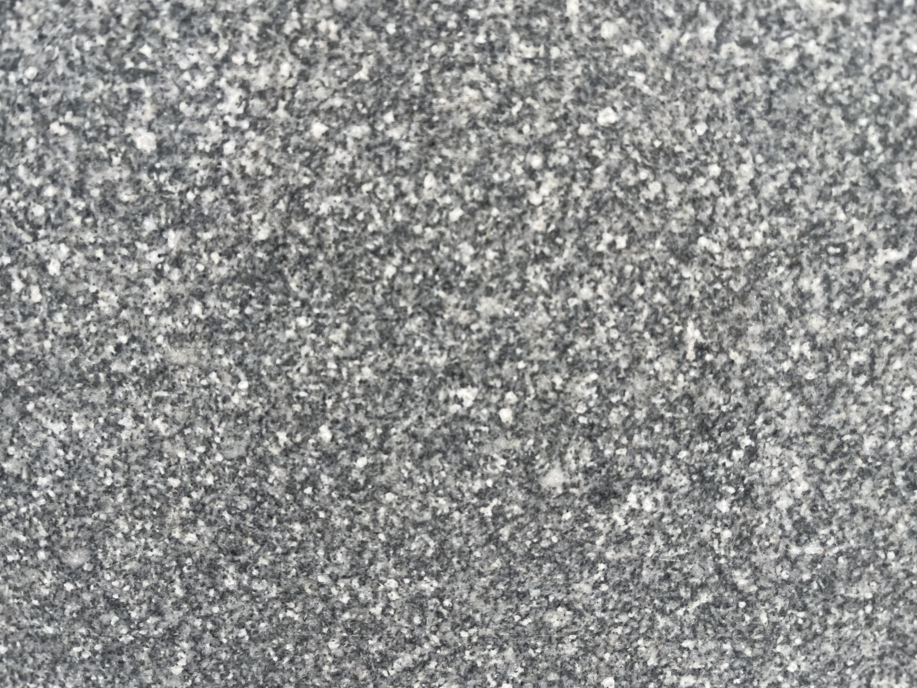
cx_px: 460
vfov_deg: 51.3
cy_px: 338
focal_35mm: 27
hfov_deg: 65.3
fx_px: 715
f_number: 1.6
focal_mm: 5.1
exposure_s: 1/471
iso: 50
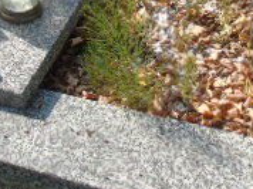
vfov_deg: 14.9
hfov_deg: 21.7
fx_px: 657
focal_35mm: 90
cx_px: 80
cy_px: -119
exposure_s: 1/400
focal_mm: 4.4
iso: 80
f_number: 3.4
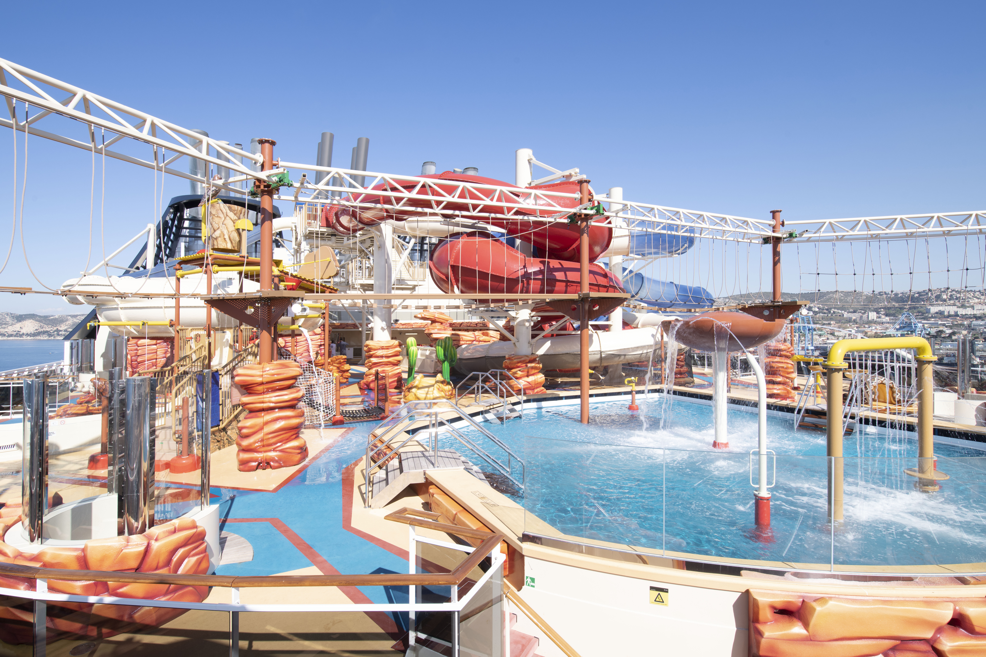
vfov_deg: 73.7
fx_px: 438
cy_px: 328
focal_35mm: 16
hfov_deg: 96.7
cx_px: 493
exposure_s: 1/100
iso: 100
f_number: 11
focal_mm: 16
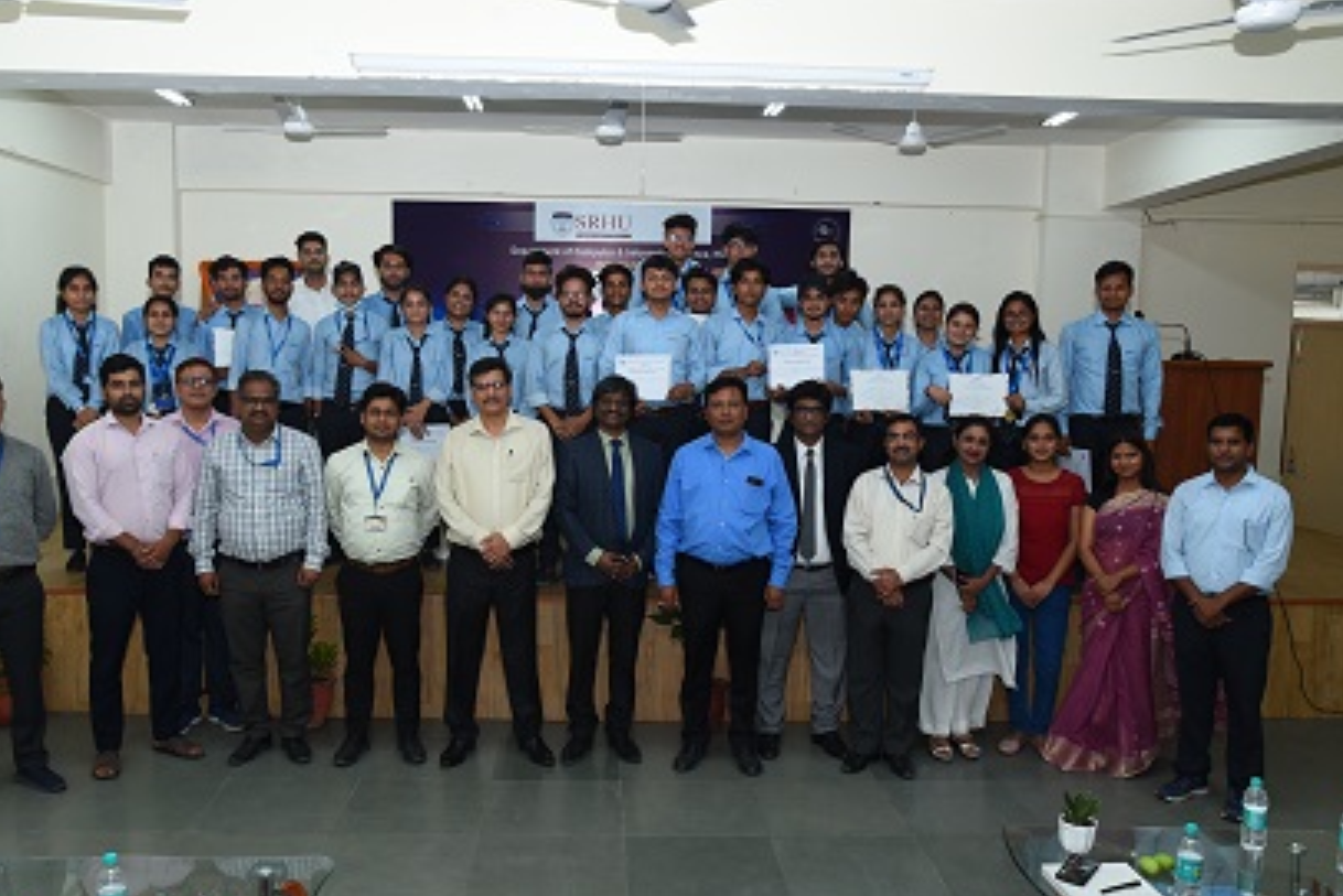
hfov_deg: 60.2
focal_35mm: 31
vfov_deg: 42.3
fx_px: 1157
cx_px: 628
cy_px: 479
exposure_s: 1/125
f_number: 6.3
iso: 1000
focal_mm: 28
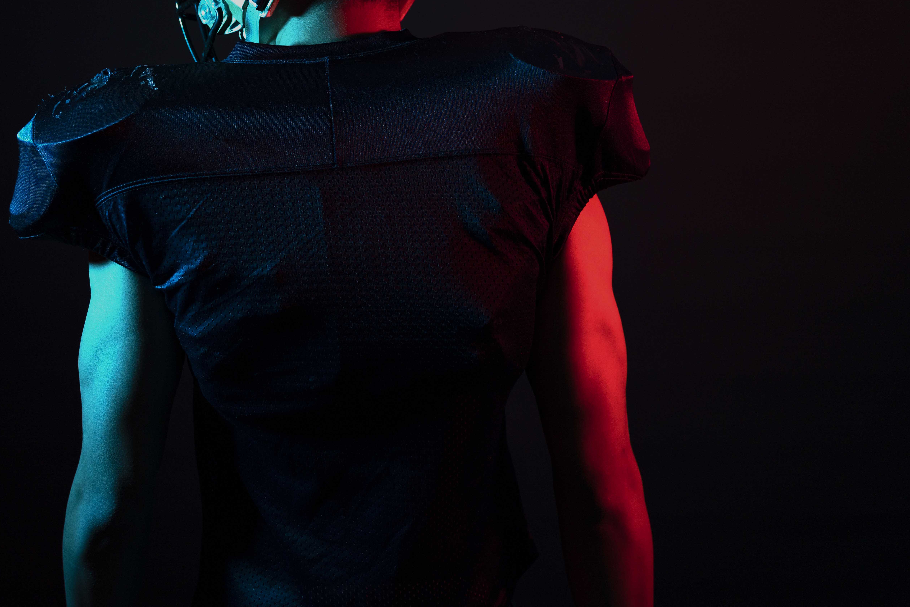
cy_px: 167
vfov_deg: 20.4
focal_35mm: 66
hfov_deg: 30.4
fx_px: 1672
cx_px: 365
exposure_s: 1/60
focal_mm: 42.1
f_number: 2.8
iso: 320
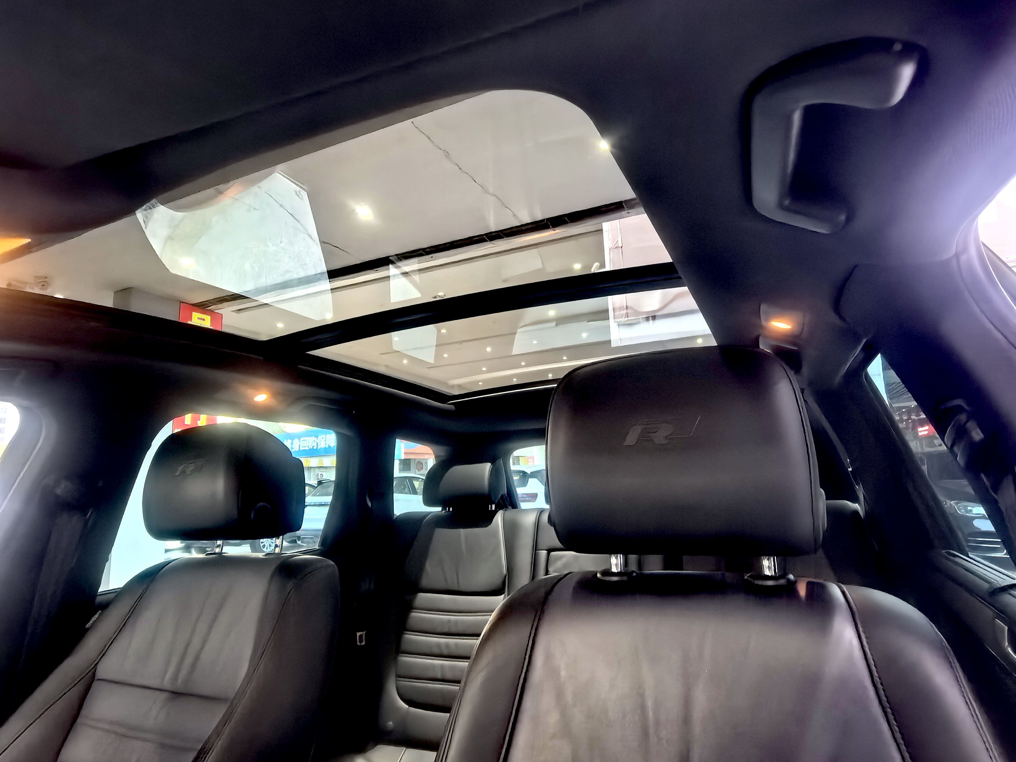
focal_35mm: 19
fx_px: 558
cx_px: 531
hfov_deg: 84.6
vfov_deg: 68.7
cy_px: 375
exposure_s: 1/25
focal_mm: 1.95
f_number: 2.2
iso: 1000
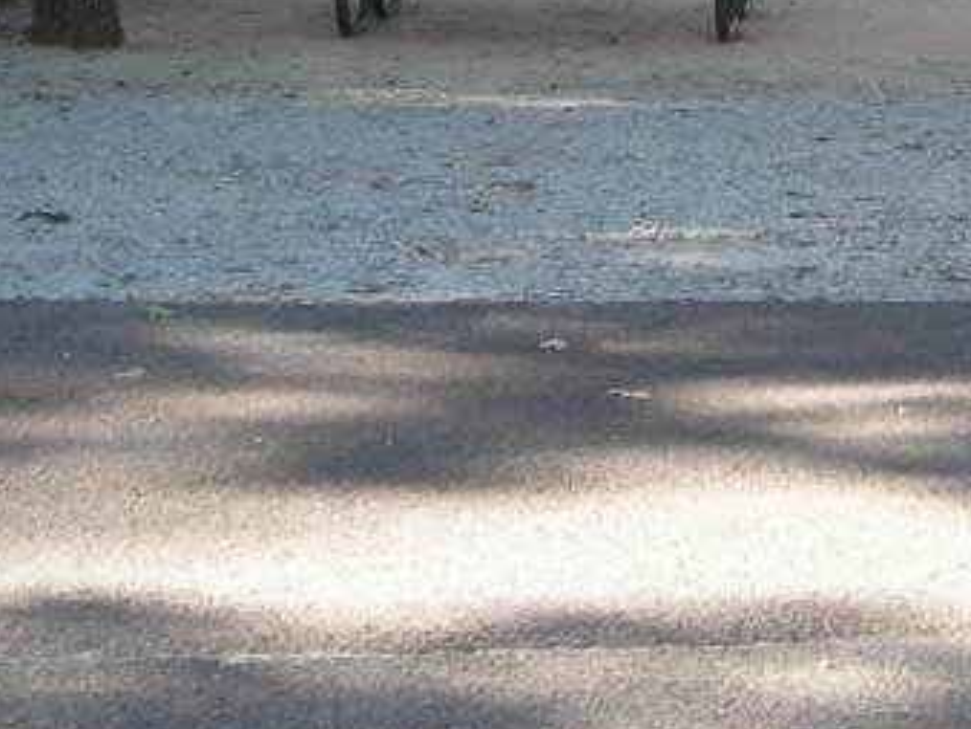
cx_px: 1089
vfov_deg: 12.5
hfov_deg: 16.5
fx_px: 3228
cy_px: -198
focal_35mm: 115
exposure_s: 1/69.5
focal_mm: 6.3
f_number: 3.2
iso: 50
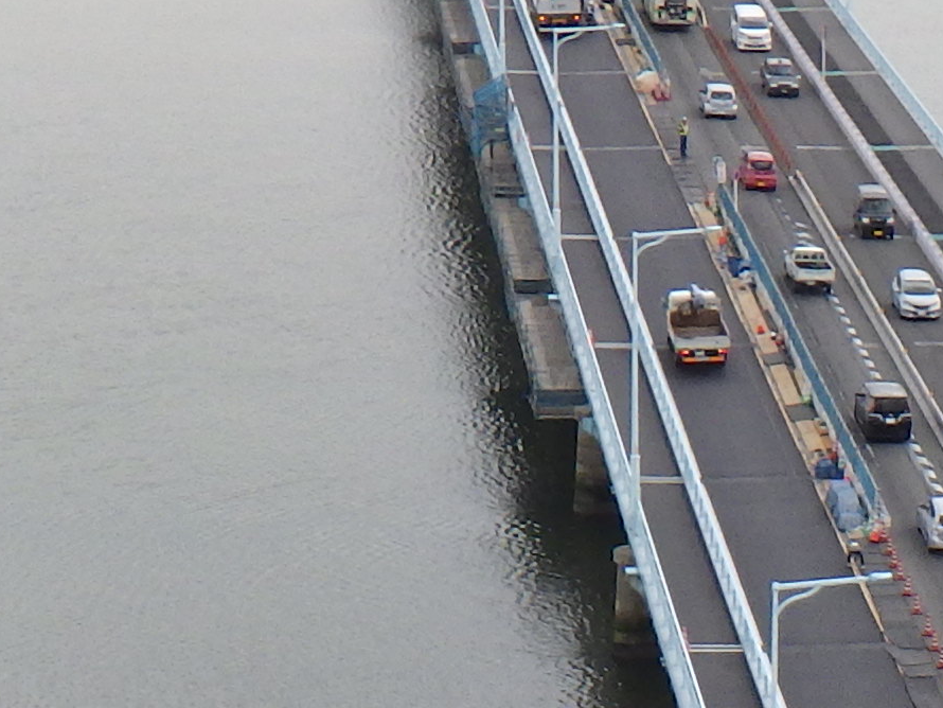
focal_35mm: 176
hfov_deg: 11.0
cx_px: 1175
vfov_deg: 8.4
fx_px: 4796
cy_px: 818
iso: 125
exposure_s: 1/320
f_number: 4.6
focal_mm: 6.1
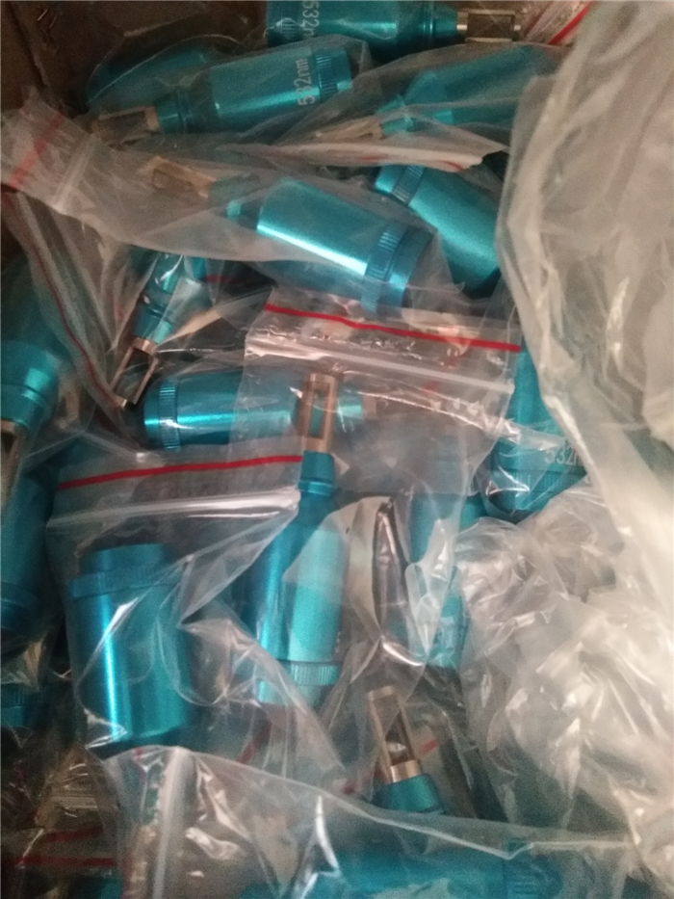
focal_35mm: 21
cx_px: 337
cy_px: 450
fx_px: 545
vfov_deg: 79.0
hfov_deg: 63.5
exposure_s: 1/25
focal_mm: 3.66
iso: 934
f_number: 2.2
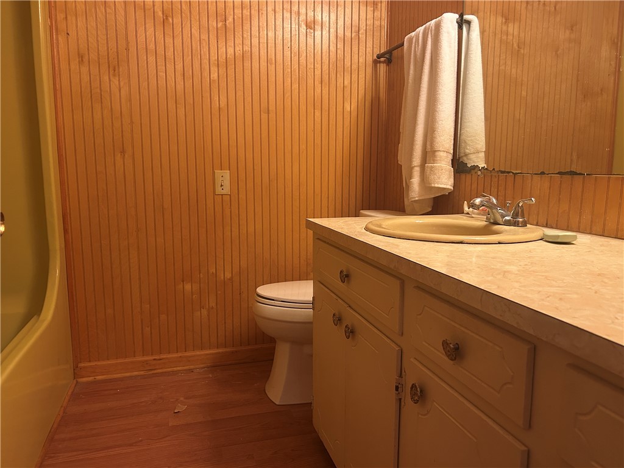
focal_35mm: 26
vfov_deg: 53.1
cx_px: 312
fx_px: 469
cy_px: 234
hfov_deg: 67.3
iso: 250
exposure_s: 1/60
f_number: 1.5
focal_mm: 5.7
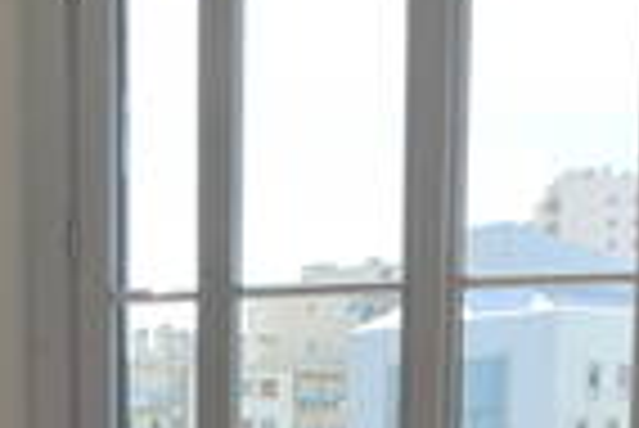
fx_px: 2665
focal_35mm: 150
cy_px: 1086
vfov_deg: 8.3
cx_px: 63
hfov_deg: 13.5
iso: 25
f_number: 1.8
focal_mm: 4.25
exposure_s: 1/222
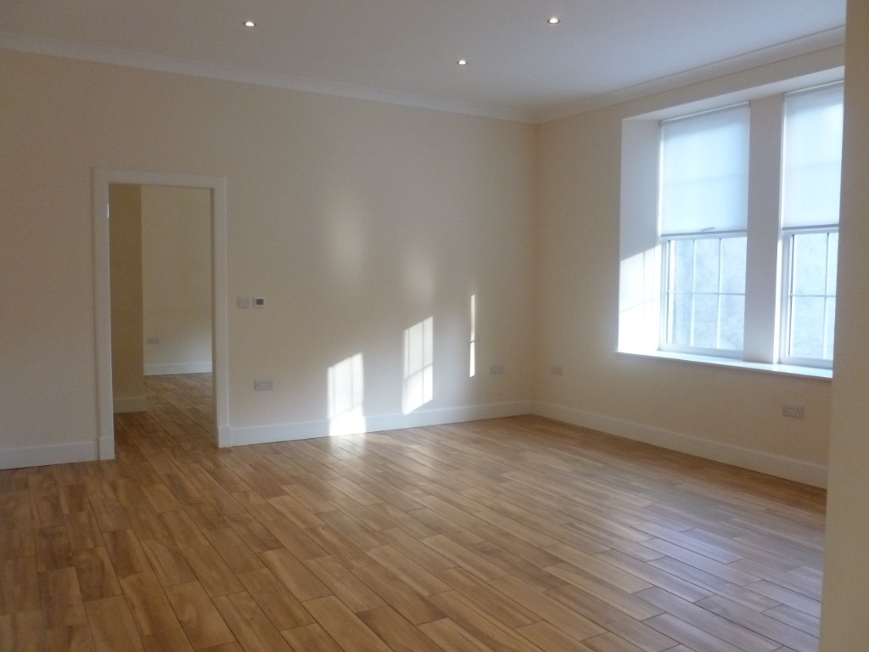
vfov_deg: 49.7
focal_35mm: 28
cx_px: 434
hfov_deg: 63.4
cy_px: 326
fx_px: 703
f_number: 3.3
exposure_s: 1/60
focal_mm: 5
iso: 320
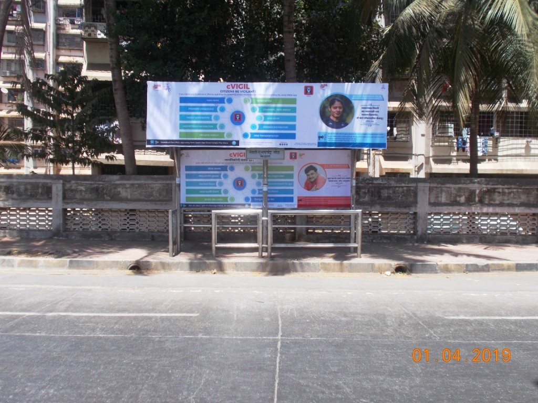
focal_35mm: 34
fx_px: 528
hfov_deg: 54.0
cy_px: 202
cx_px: 269
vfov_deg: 41.8
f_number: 3.6
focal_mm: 6
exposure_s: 1/400
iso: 80
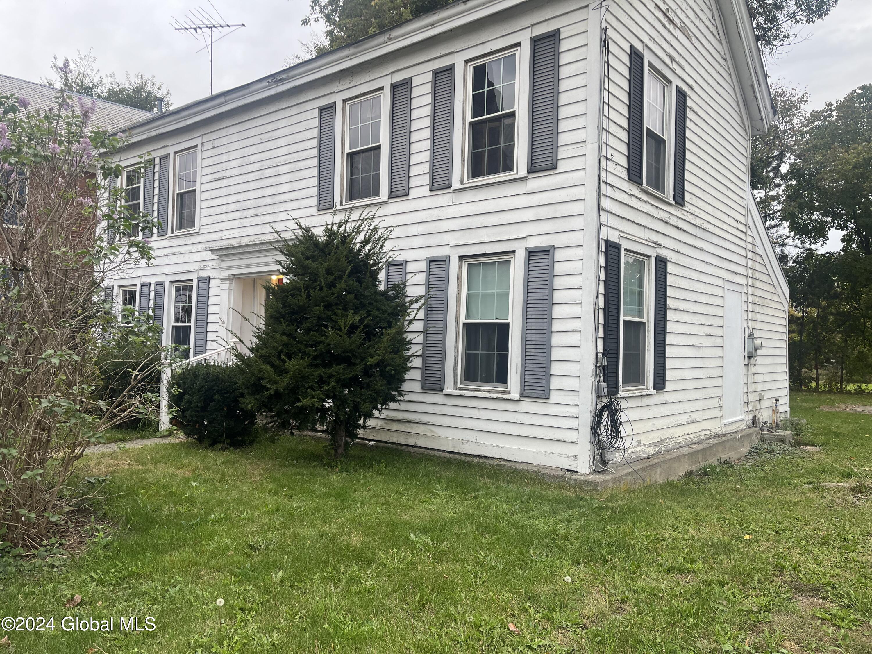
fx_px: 655
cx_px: 436
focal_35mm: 26
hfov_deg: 67.3
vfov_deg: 53.1
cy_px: 327
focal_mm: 5.1
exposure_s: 1/222
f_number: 1.6
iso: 40
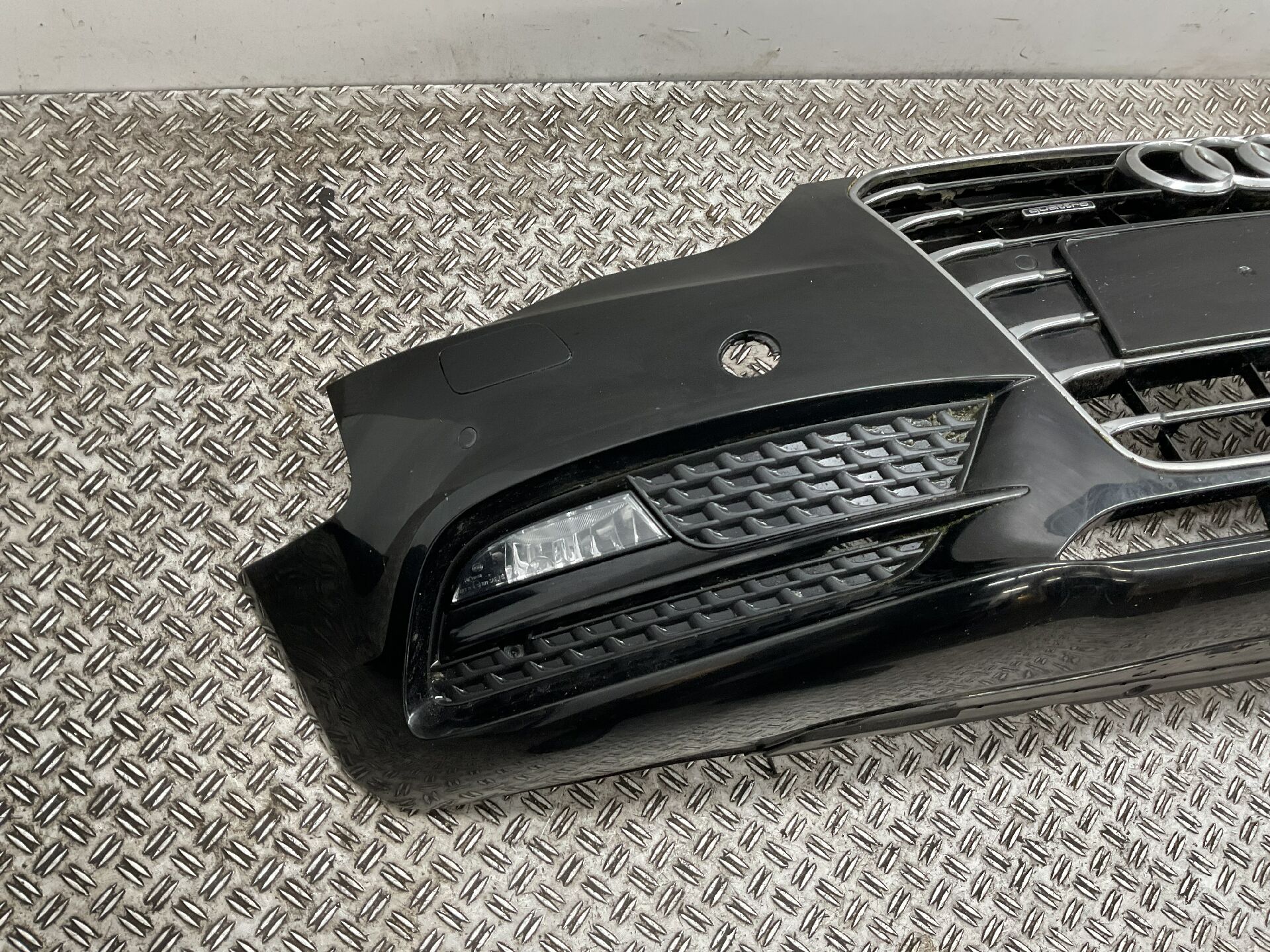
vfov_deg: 48.2
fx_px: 1064
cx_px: 635
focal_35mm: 29
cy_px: 476
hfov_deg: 61.7
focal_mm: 3
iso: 125
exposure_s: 1/50
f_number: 1.8
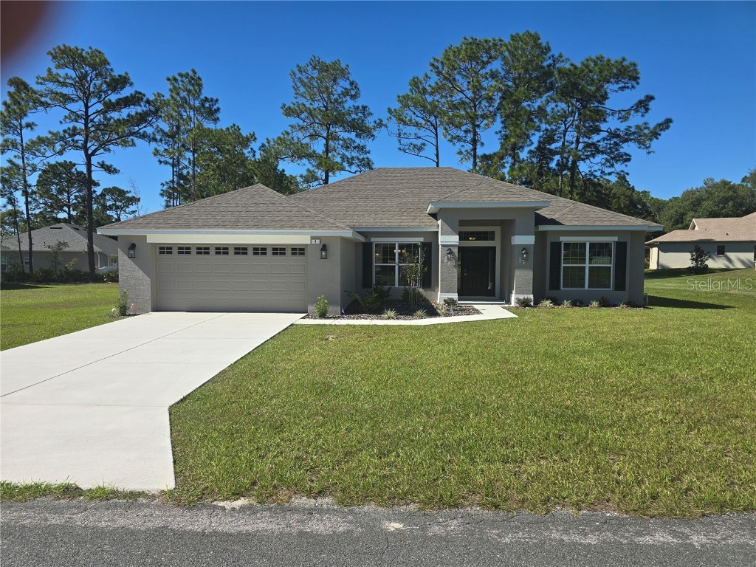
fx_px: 502
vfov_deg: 58.9
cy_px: 284
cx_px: 378
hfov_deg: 73.9
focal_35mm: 23
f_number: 1.7
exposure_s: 1/897
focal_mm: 6.3
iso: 12
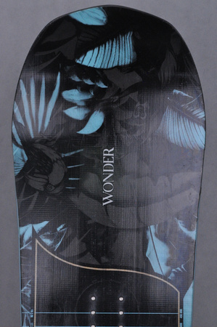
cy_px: 164
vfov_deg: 15.2
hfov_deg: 10.1
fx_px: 1223
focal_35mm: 135
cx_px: 108
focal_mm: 90
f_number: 13
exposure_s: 1/125
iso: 3200
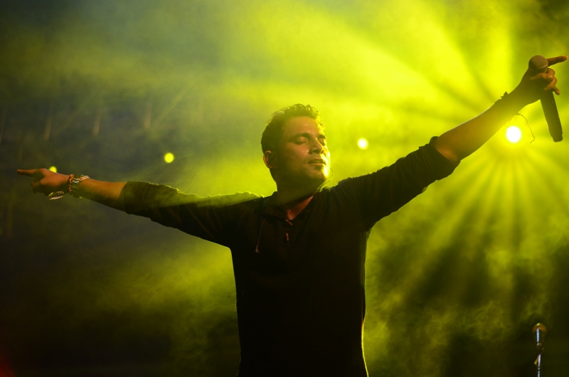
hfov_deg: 27.0
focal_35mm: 75
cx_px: 284
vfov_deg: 18.1
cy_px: 188
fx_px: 1183
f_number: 1.8
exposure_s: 1/800
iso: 400
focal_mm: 50
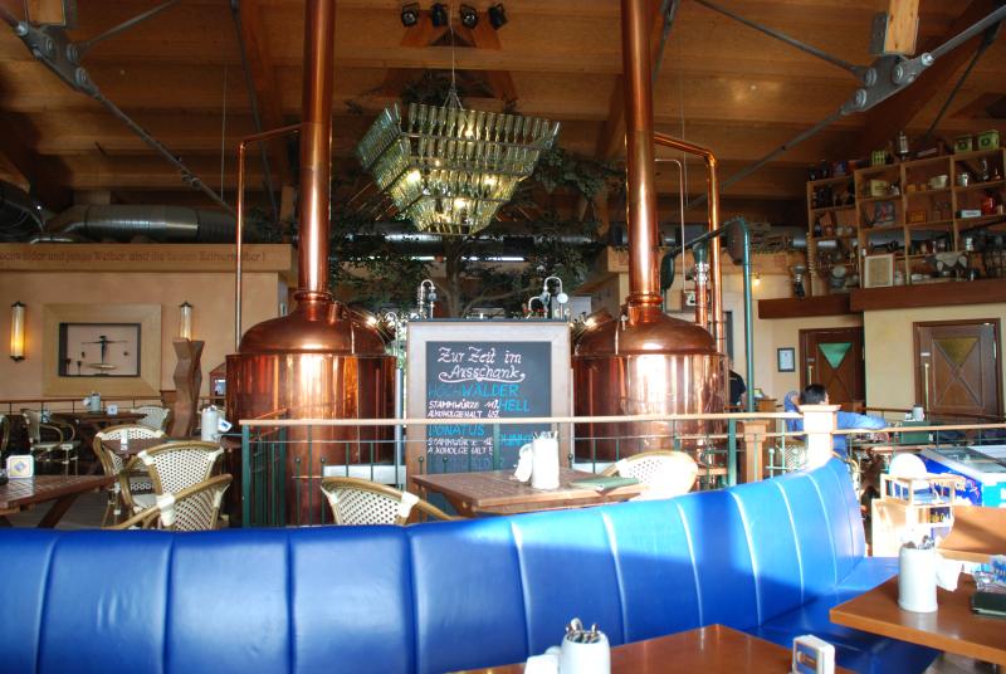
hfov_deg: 67.3
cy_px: 337
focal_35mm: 27
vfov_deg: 48.1
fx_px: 756
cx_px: 503
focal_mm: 18
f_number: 4
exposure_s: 1/60
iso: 400
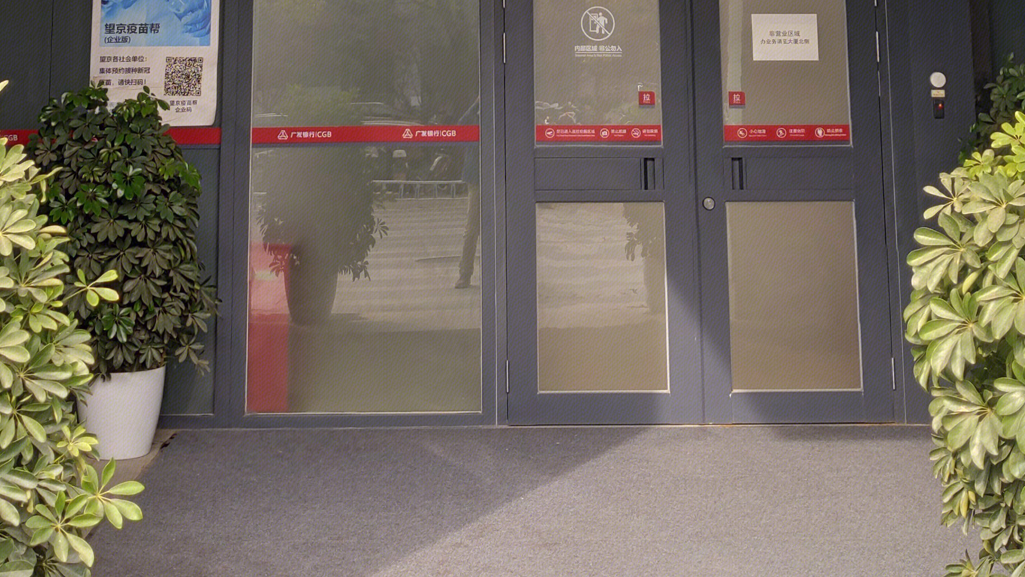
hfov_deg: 33.8
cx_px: 484
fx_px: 1685
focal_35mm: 62
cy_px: -205
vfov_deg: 17.9
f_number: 1.75
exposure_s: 1/100
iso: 146
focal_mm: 4.75
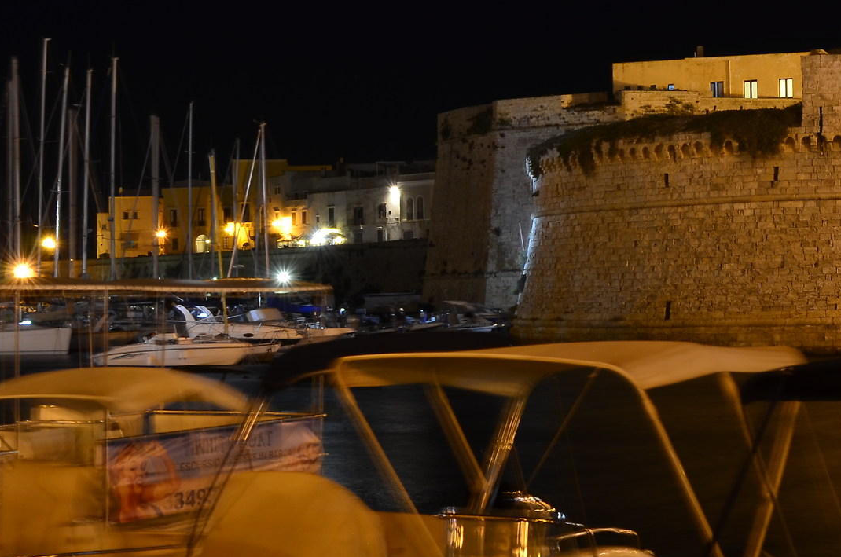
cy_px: 222
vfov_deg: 18.3
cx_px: 599
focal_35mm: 74
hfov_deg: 27.1
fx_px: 1725
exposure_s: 10
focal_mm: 22
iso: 200
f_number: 11
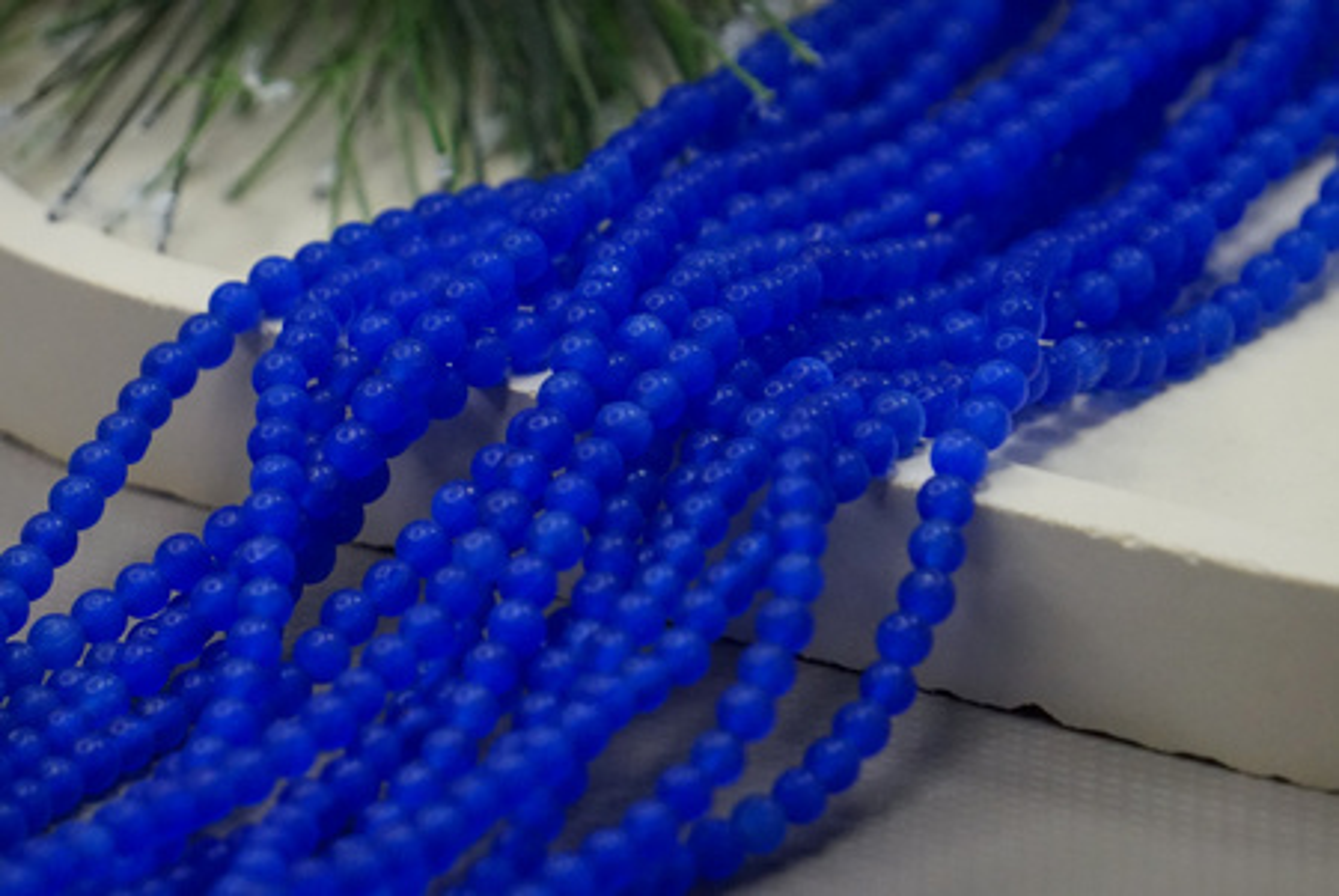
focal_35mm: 315
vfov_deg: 4.4
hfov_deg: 6.5
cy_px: 448
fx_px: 11727
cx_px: 670
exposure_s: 1/320
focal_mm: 210
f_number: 6.3
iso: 3200
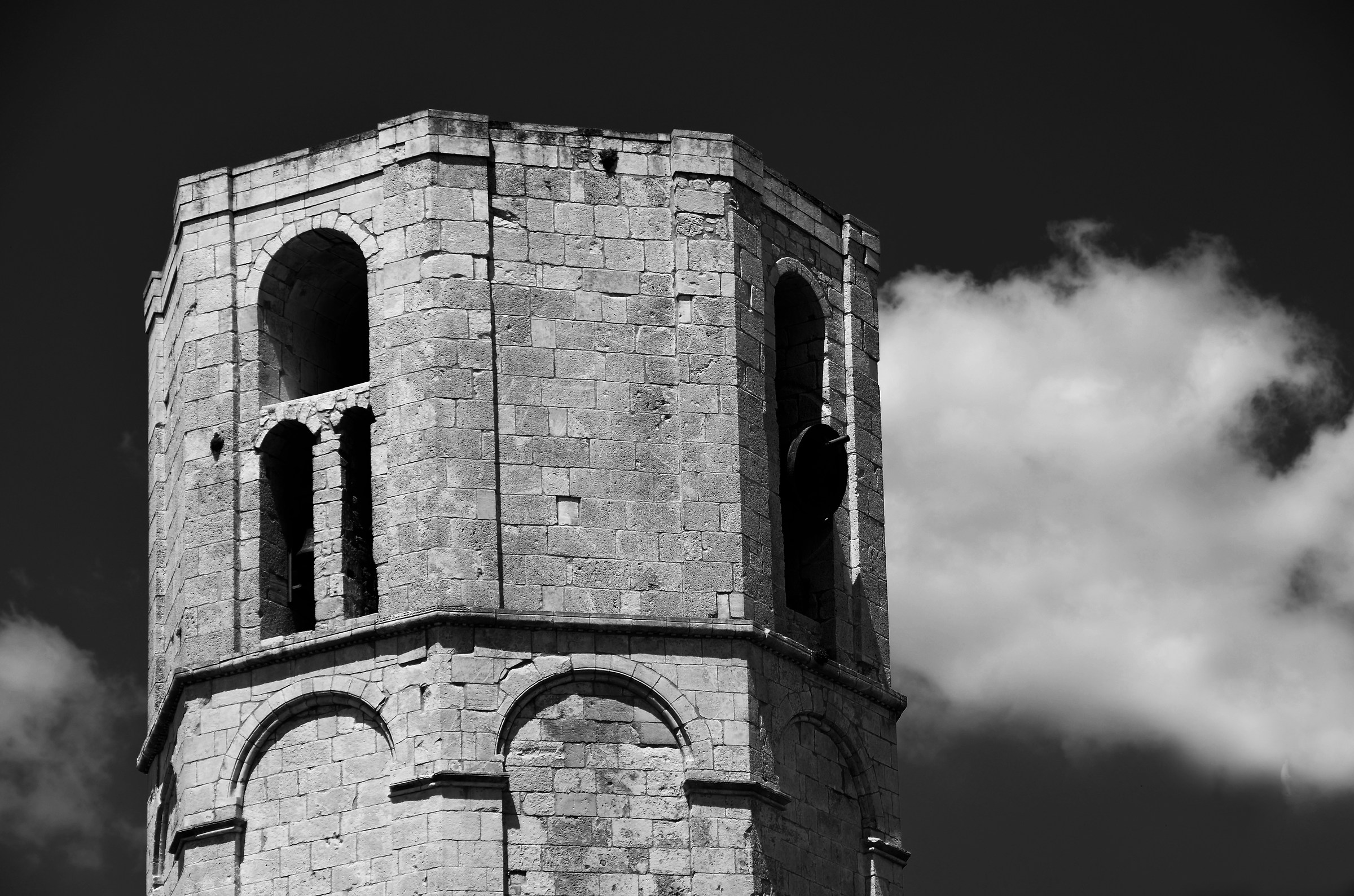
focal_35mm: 138
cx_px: 677
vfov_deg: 9.9
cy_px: 448
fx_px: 5179
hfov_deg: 14.9
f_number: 10
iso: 100
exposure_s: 1/400
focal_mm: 92
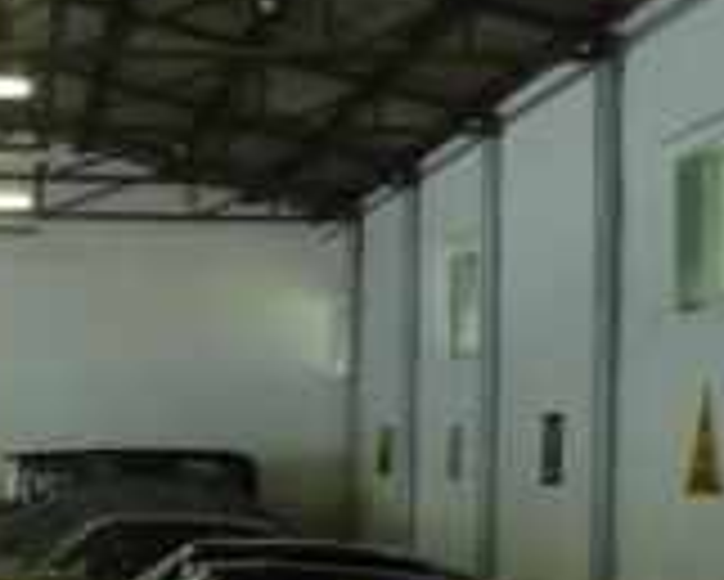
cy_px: 339
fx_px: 2273
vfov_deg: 14.5
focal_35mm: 106
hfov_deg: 16.4
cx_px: -373
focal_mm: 5.8
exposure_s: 1/30
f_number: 2.8
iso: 250
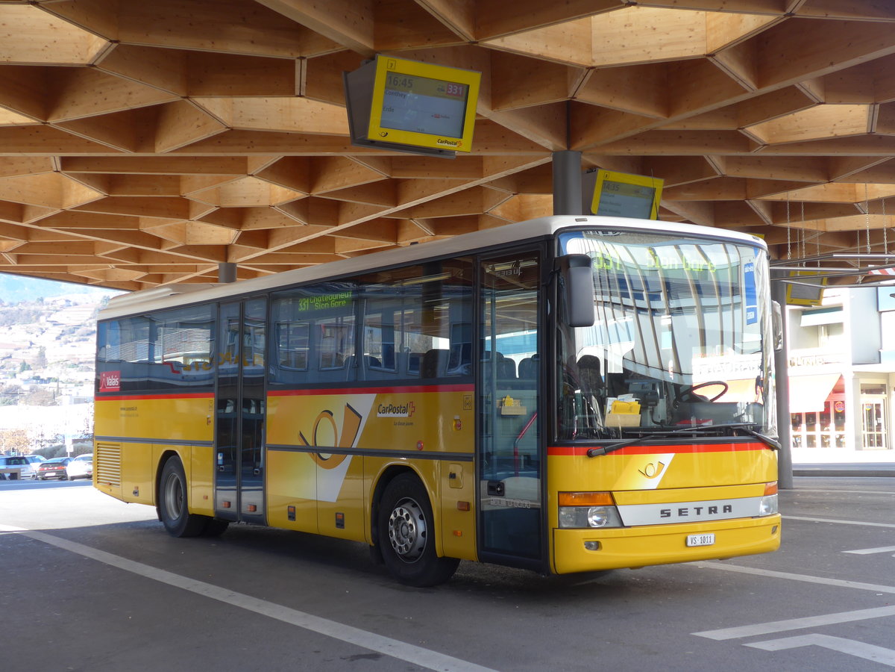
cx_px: 448
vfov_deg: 29.7
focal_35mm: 49
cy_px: 336
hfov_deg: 38.9
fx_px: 1267
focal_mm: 10.1
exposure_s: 1/125
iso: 80
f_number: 3.2
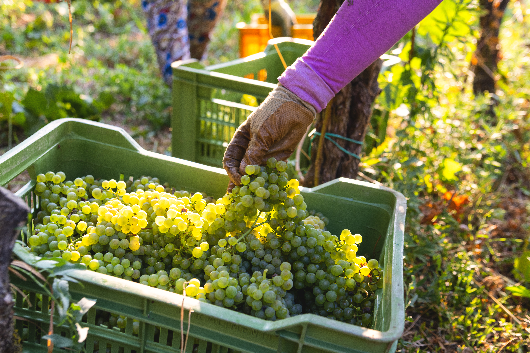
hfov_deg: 42.7
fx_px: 677
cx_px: 265
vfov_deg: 29.2
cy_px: 176
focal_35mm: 46
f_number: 4
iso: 200
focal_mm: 46
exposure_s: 1/160
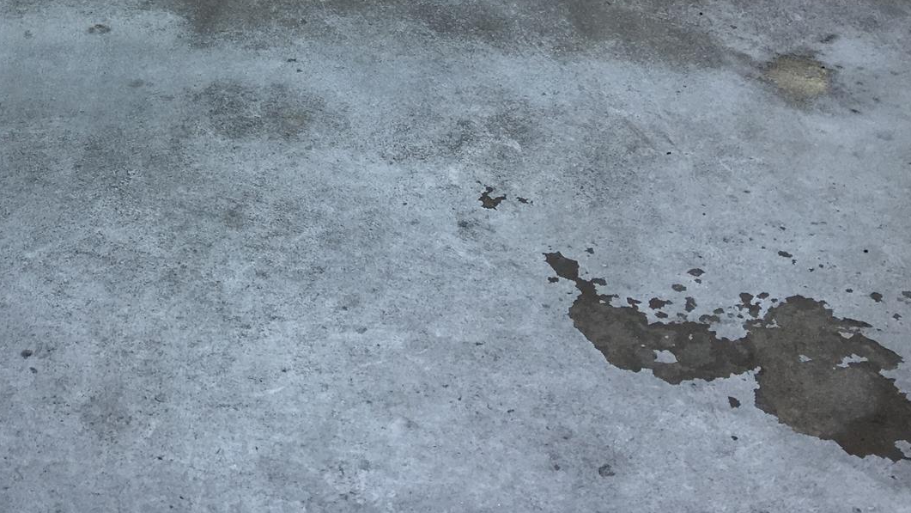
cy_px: -119
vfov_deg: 18.6
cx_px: 105
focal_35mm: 61
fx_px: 1474
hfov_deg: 32.7
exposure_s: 1/179
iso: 25
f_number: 2.2
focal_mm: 4.15
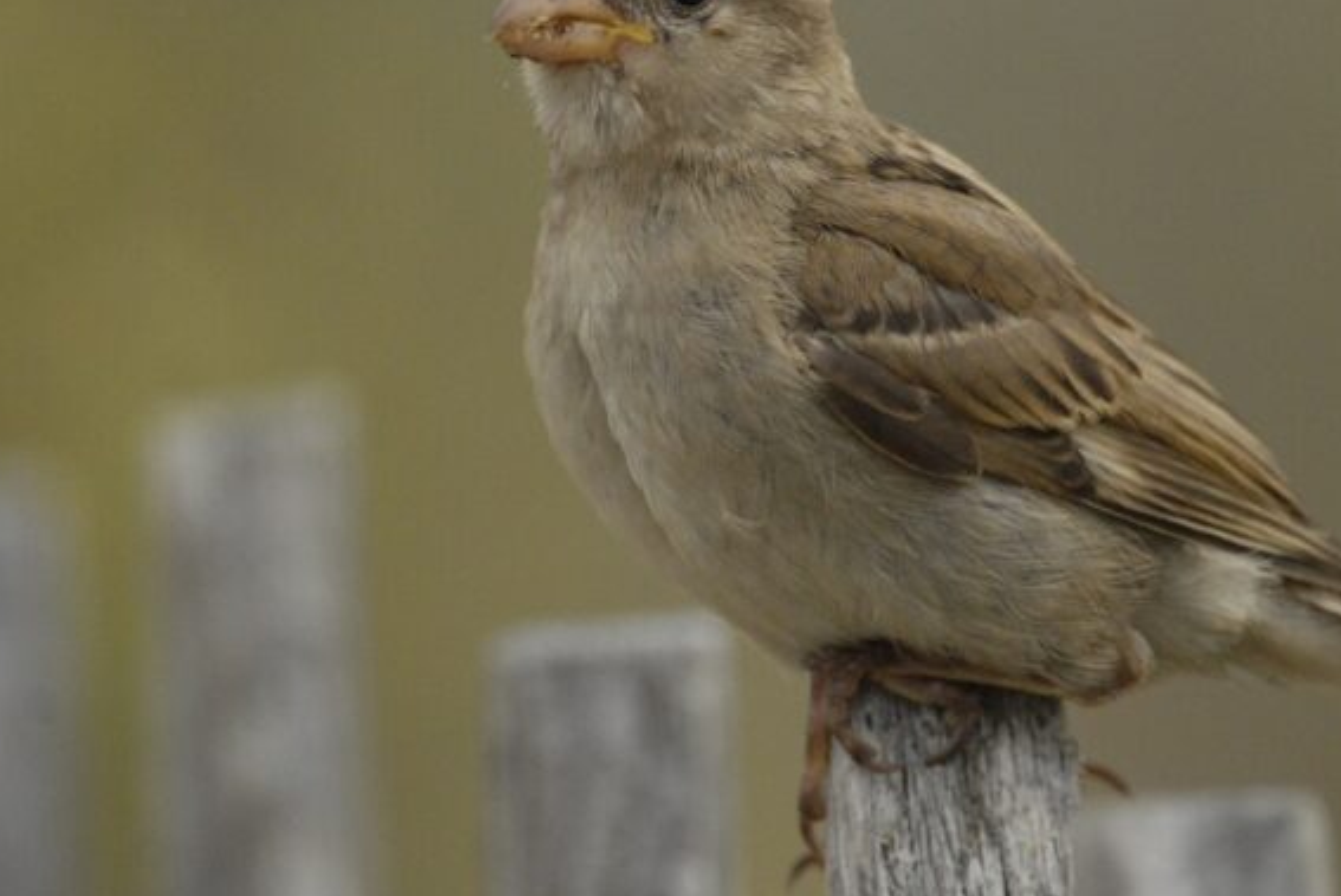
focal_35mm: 1059
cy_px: 327
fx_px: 39477
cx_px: 908
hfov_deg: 1.9
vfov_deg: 1.3
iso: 1250
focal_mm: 500
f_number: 5.6
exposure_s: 1/3000
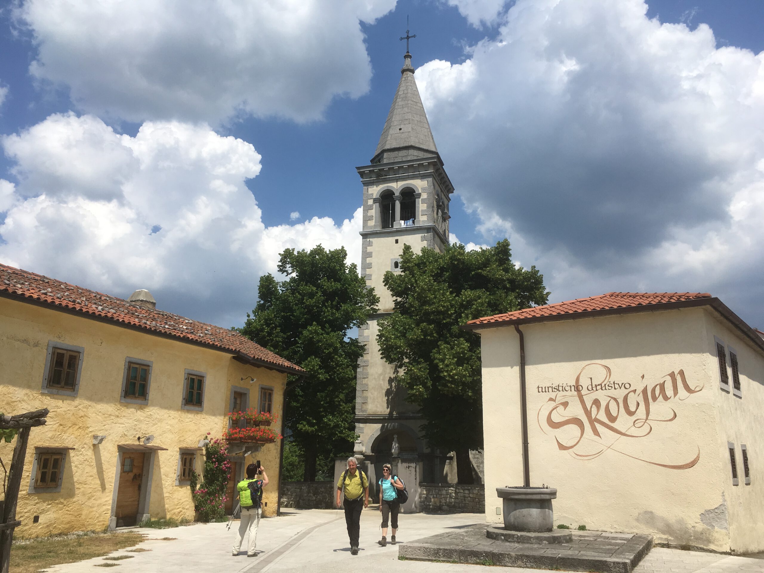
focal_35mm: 29
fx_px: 640
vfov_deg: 48.2
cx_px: 382
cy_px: 286
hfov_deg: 61.7
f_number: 2.2
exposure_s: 1/2653
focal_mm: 4.15
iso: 25
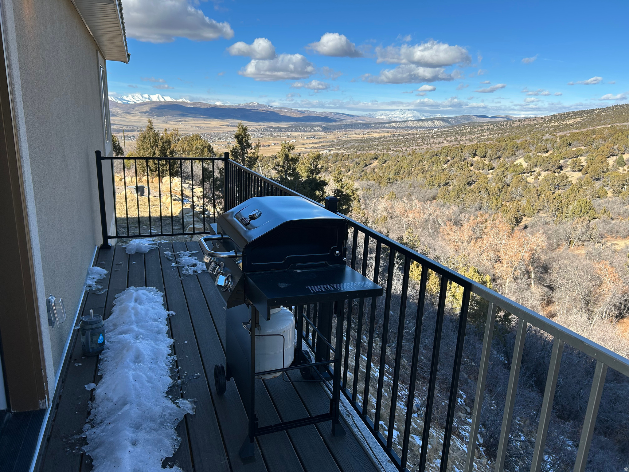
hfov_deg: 67.3
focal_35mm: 26
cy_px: 236
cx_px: 314
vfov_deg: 53.1
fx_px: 472
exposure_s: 1/2513
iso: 50
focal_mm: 5.7
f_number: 1.5
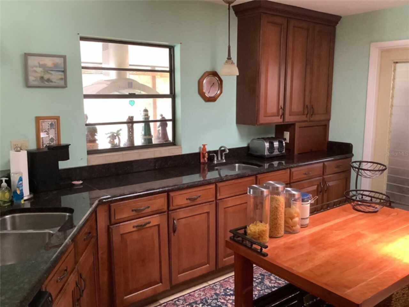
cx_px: 204
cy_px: 154
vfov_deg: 45.4
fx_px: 366
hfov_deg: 58.4
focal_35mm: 31
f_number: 2.4
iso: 320
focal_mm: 3.3
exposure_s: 1/40
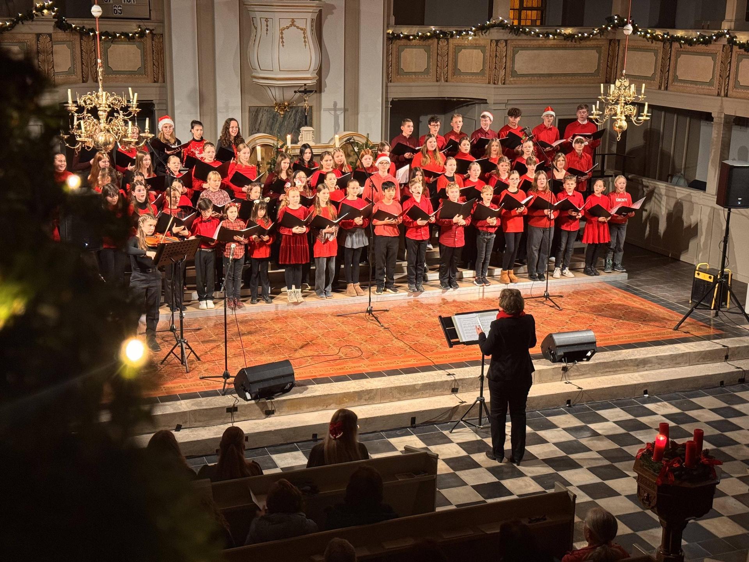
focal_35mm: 48
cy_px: 281
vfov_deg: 30.3
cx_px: 374
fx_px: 1039
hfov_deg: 39.7
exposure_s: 1/34
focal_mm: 6.76
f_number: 1.78
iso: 250
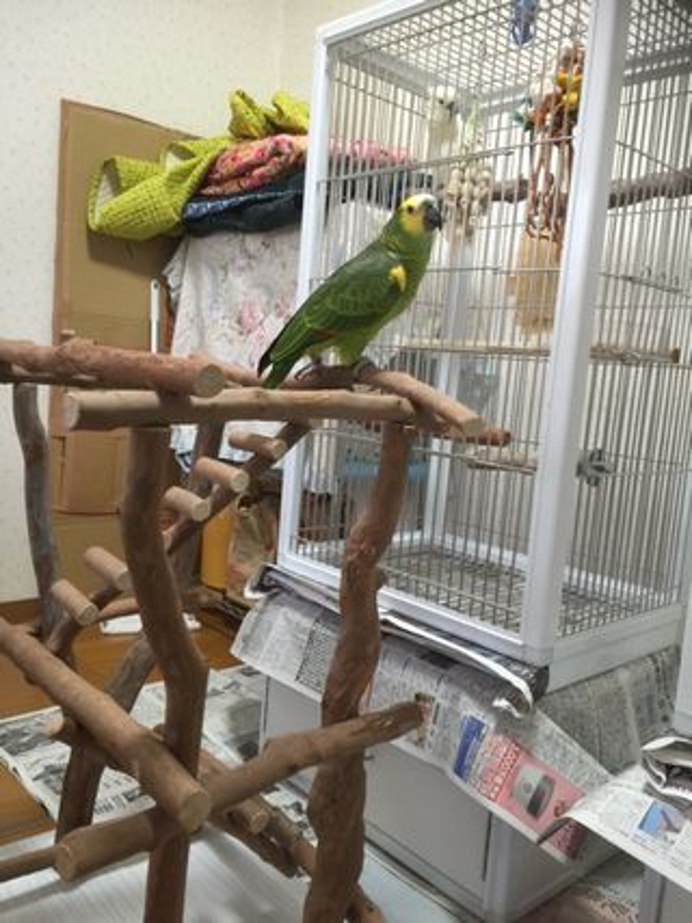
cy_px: 462
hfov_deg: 48.2
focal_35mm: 29
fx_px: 773
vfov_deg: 61.7
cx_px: 346
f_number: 2.2
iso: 50
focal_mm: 4.15
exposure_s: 1/15
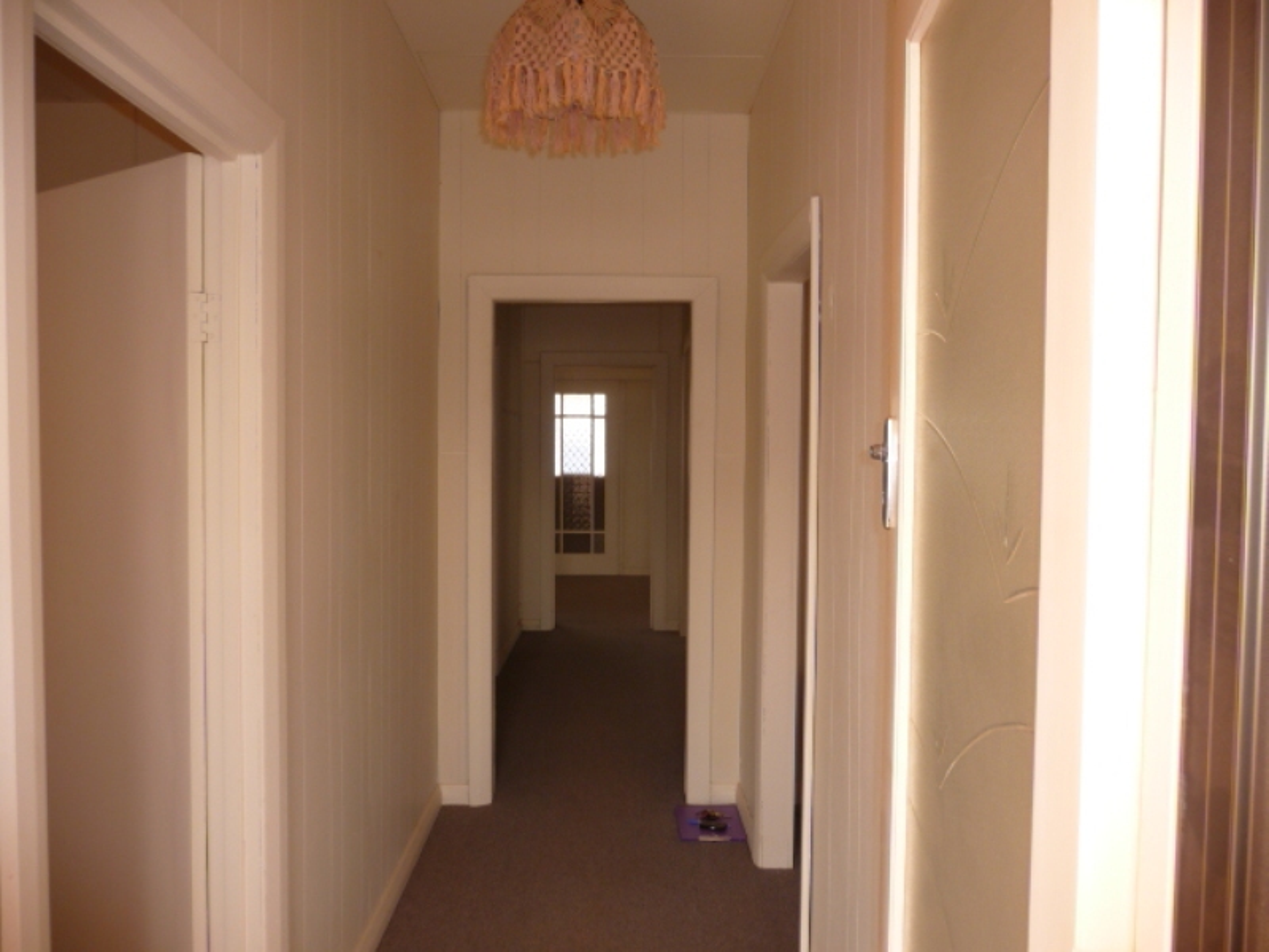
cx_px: 634
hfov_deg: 63.4
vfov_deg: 49.7
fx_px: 1026
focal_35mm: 28
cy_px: 476
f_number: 3.3
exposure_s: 1/50
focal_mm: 4.7
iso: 100
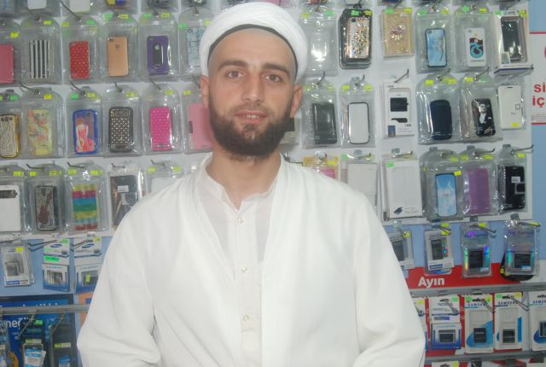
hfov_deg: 49.4
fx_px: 593
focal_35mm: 39
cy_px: 184
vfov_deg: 34.4
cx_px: 273
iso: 1000
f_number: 7.1
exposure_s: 1/60
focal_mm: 26
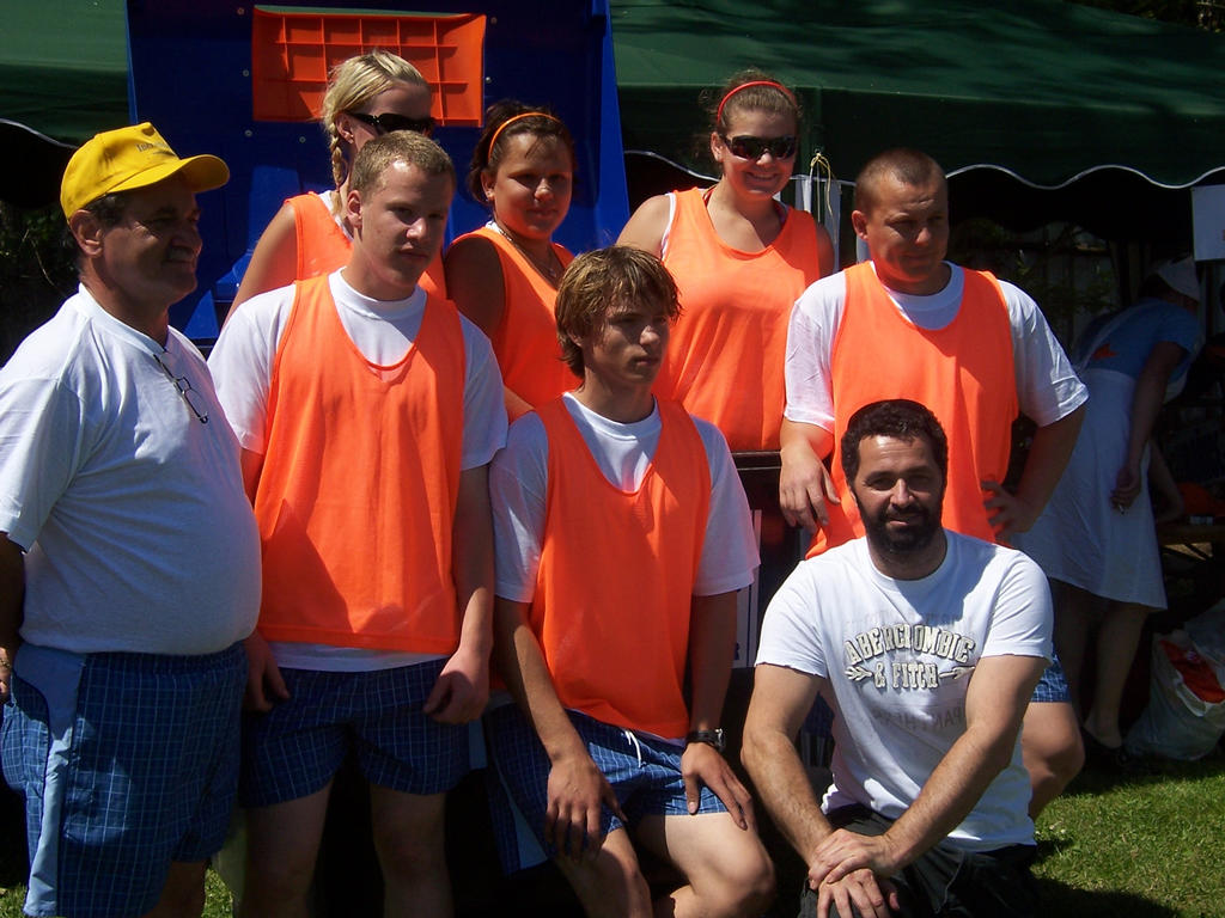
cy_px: 459
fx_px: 2123
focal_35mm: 60
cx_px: 612
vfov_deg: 24.4
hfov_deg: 32.2
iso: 80
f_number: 5.6
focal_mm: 10
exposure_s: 1/1000
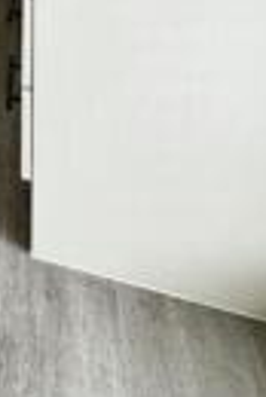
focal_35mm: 65
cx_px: -300
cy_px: -264
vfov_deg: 22.4
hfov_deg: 15.6
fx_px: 718
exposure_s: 1/99
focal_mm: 2.22
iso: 64
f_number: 2.2
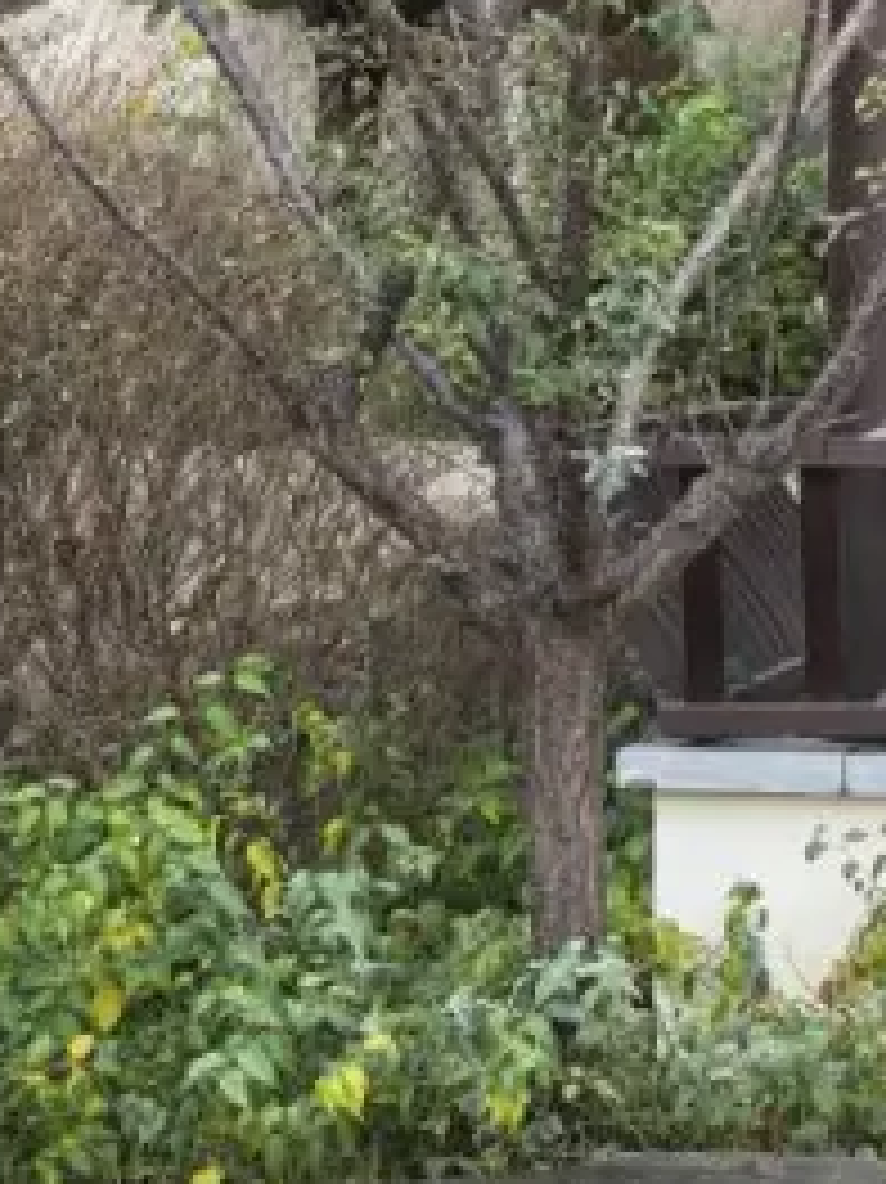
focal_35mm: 208
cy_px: -873
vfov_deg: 9.1
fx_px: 7104
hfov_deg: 7.1
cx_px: 1021
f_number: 2
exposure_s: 1/151
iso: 50
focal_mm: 6.98
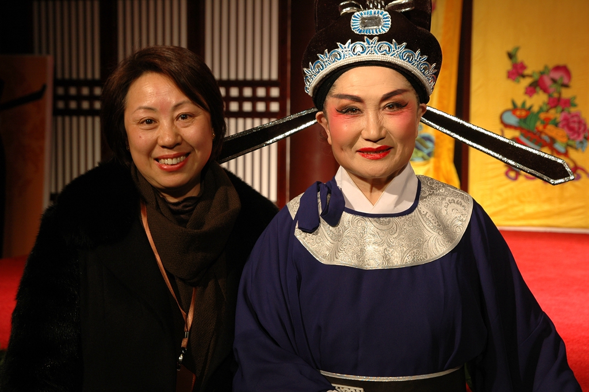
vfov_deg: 28.0
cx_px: 294
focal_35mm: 48
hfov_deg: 41.1
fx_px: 785
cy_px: 196
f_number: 5
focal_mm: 32
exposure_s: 1/60
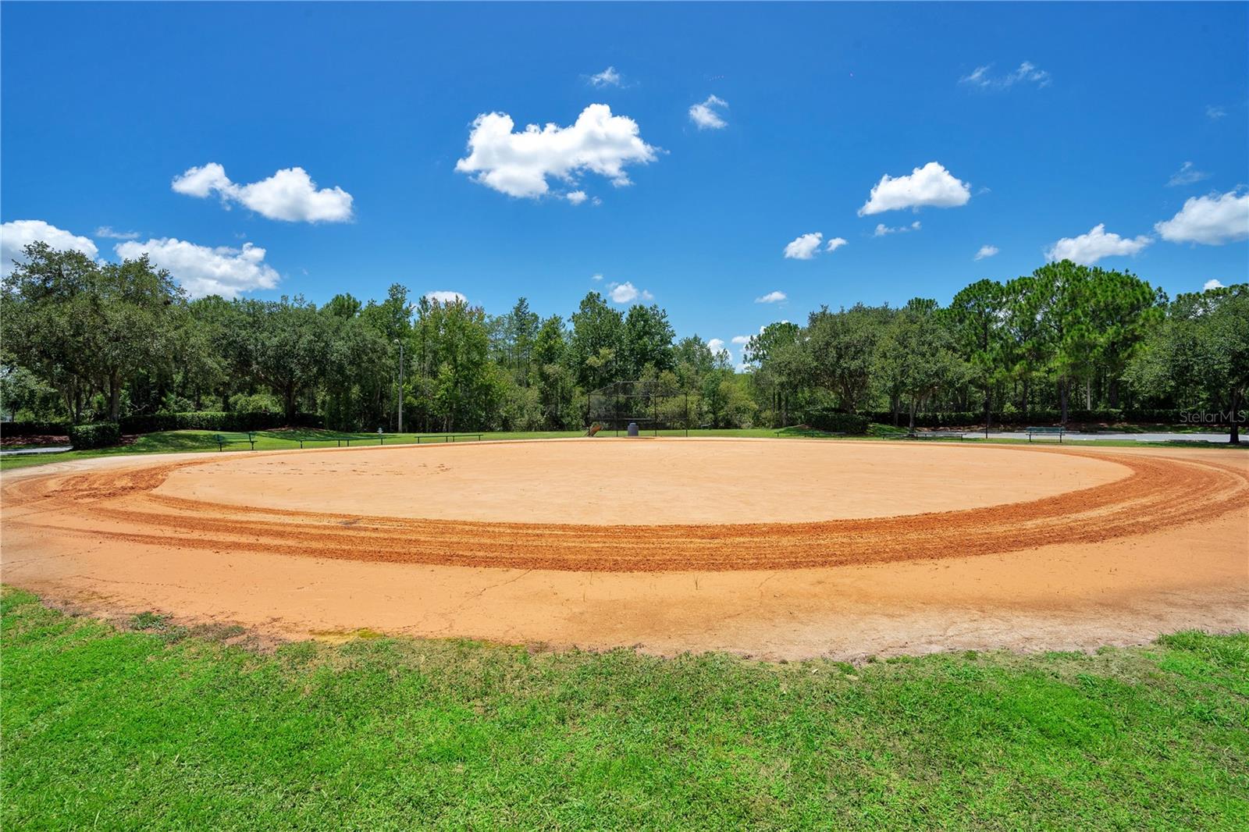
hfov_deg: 96.7
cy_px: 416
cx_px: 624
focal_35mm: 16
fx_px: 555
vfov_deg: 73.7
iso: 100
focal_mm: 16
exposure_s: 1/250
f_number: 11
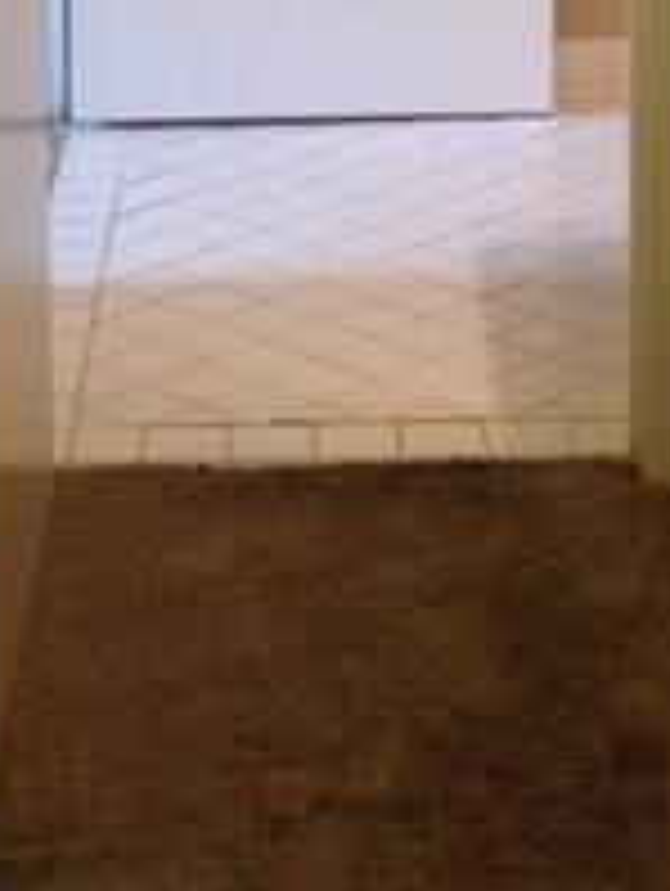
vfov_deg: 14.1
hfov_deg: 11.6
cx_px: 378
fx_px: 3296
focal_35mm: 128
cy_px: -544
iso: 160
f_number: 2.4
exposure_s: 1/20
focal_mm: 4.12
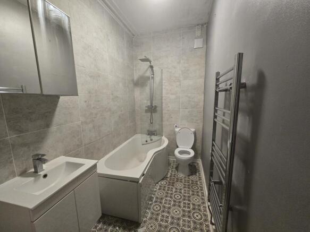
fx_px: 116
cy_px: 116
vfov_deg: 89.9
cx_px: 155
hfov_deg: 106.2
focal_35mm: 13
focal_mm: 2.2
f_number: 2.2
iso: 400
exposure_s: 1/50
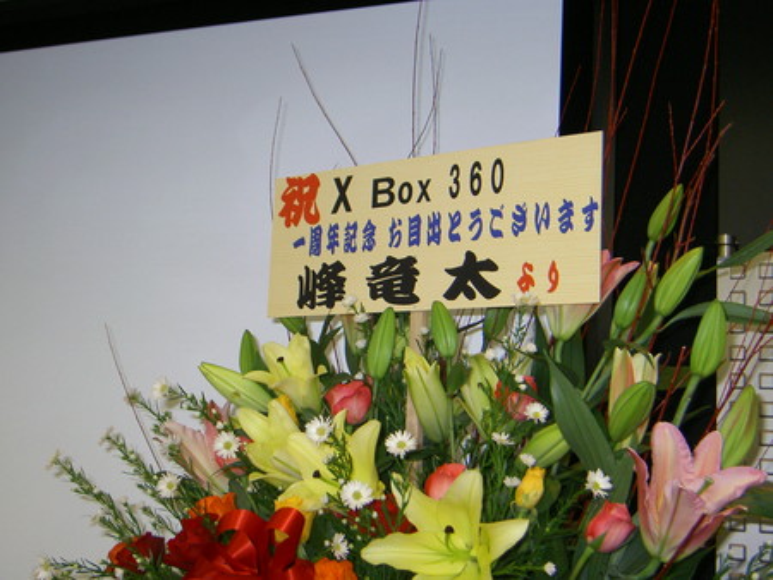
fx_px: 1050
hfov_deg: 40.4
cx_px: 386
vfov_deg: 30.9
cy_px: 290
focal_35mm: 47
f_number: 3.4
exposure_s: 1/60
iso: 100
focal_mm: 7.7
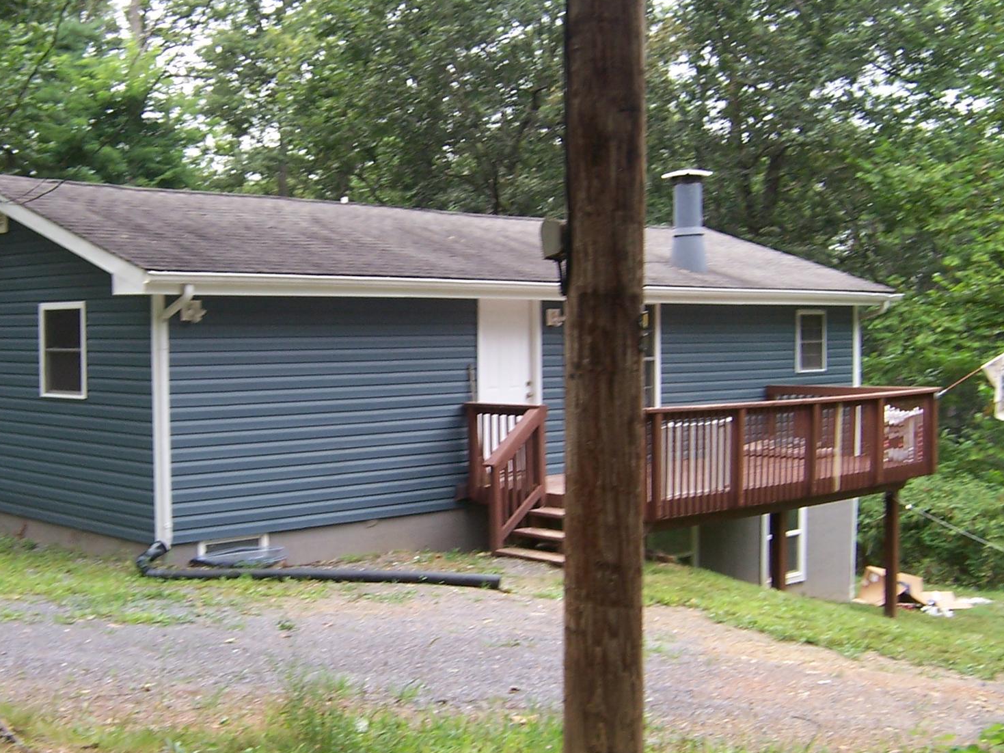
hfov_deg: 40.9
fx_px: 1334
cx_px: 366
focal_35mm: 46
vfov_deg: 31.5
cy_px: 407
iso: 80
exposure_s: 1/90
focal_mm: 5.5
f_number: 3.4
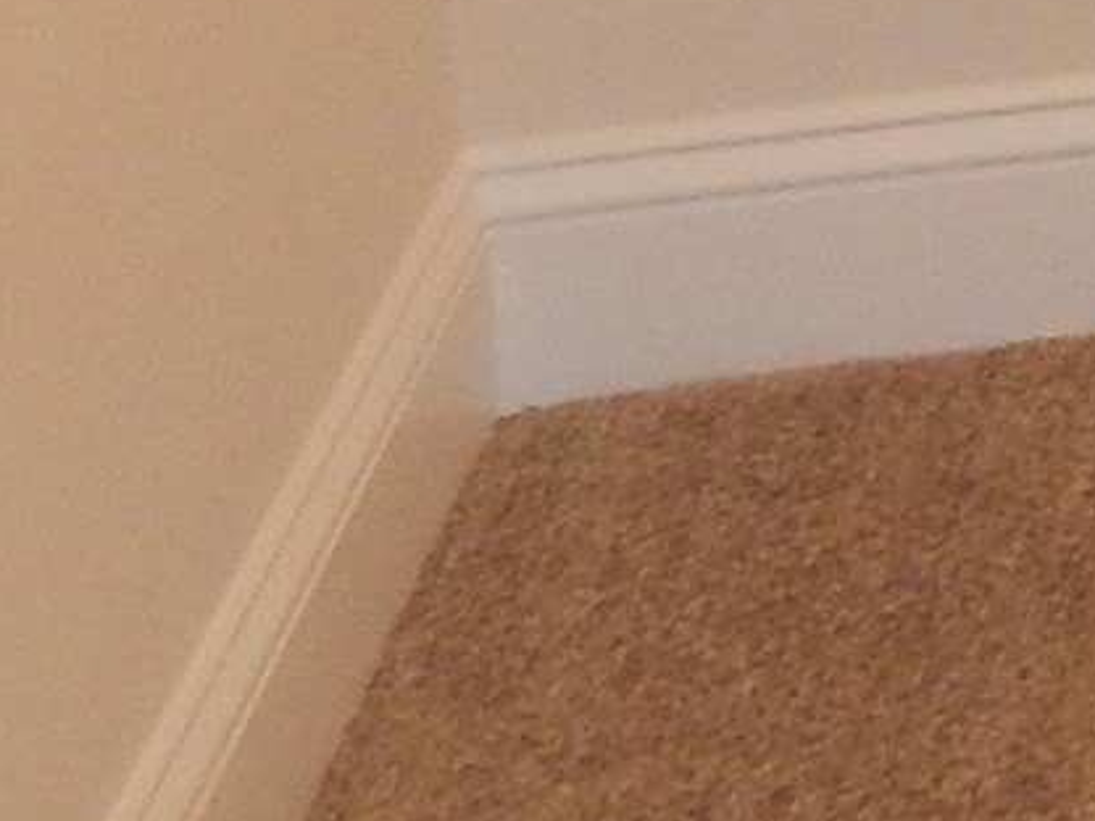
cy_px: -1934
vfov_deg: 7.3
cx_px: 2648
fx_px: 5378
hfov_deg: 10.1
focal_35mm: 170
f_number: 3
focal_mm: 4
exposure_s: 1/30
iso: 200
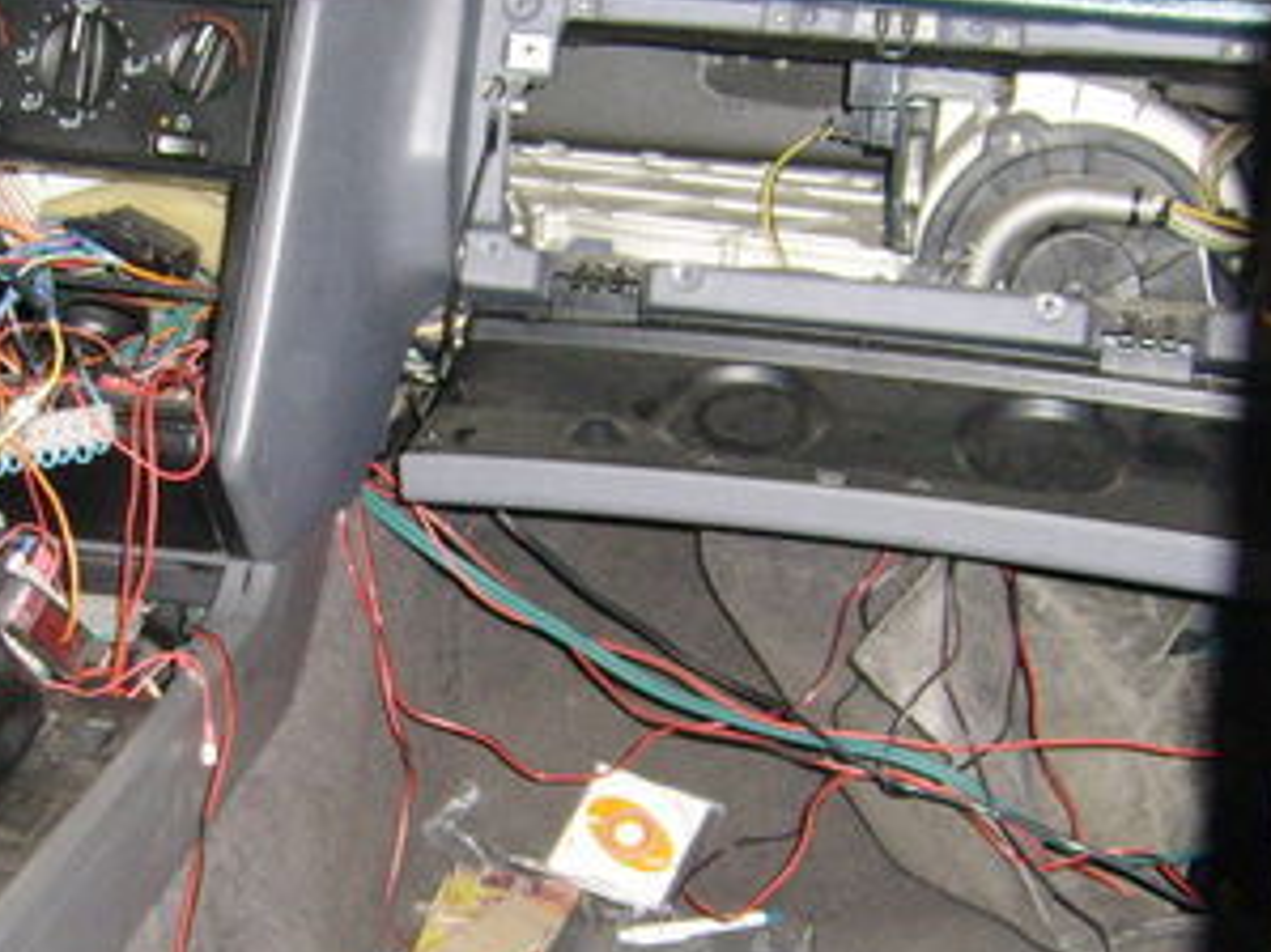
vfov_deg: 19.6
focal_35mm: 75
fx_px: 2753
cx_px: 272
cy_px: 599
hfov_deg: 25.6
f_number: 2.8
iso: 218
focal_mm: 5.95
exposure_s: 1/30
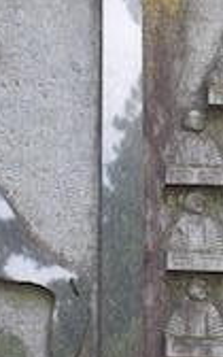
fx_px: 982
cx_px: 123
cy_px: 334
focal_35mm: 101
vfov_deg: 20.1
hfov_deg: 13.0
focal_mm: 4.5
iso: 100
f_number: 3.3
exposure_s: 1/50
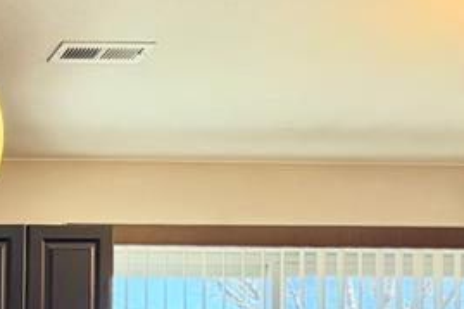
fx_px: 1224
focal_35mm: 95
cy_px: 602
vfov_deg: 12.7
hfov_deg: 17.2
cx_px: -397
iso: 200
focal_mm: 6.76
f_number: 1.78
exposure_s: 1/162
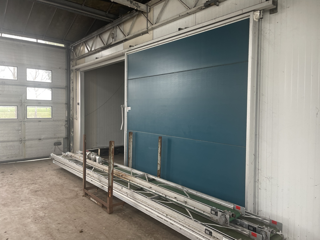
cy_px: 120
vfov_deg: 54.9
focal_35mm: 25
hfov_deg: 69.4
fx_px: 231
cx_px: 160
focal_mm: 5.1
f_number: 1.6
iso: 80
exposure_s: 1/121
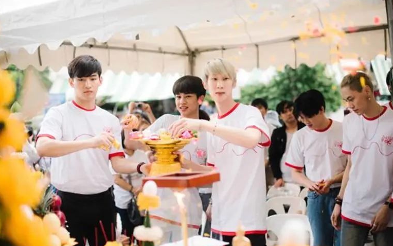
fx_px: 557
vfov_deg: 24.9
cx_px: 198
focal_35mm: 52
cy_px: 127
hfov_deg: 38.9
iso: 100
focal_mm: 50
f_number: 2.2
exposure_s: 1/250
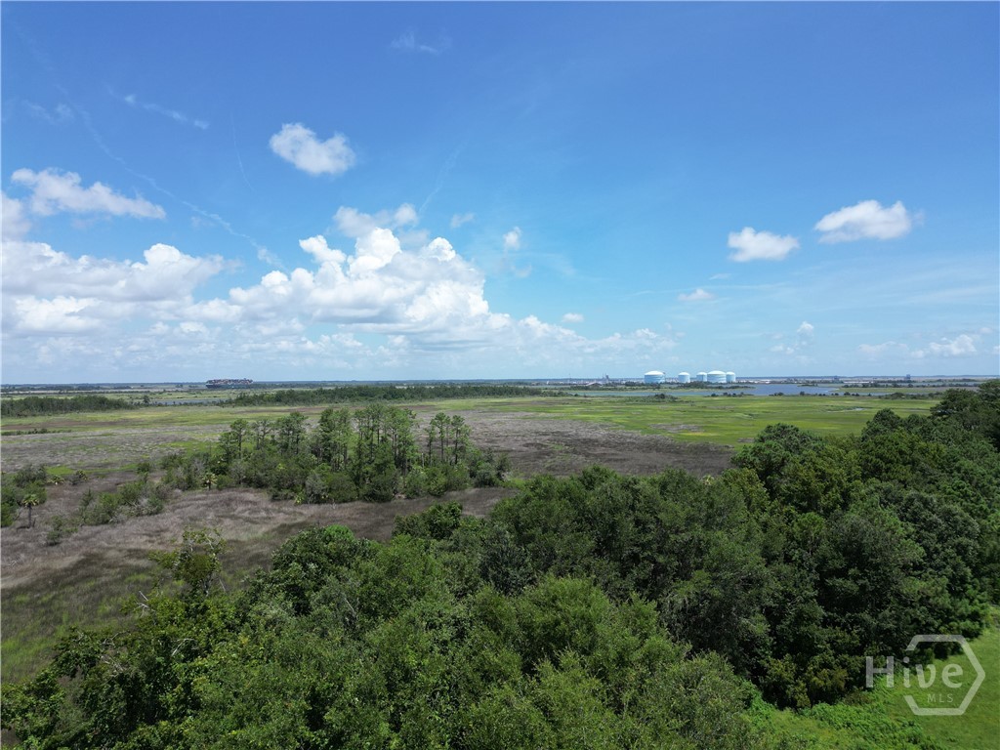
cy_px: 375
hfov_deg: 71.6
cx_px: 500
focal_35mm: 24
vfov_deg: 56.8
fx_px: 693
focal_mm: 6.72
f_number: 1.7
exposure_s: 1/3000
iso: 120
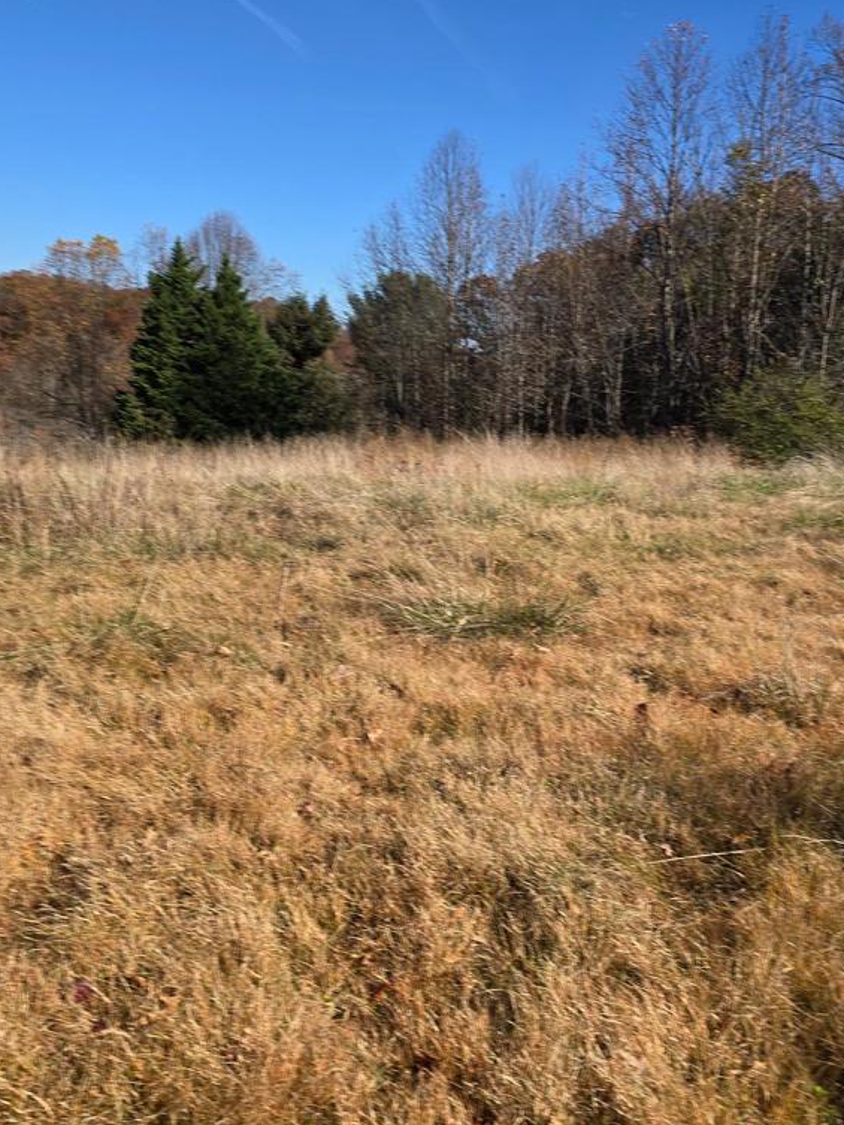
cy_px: 511
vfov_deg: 55.3
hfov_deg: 42.6
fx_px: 1072
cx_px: 527
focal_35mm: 33
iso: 12
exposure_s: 1/955
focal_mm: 6.3
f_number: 1.7
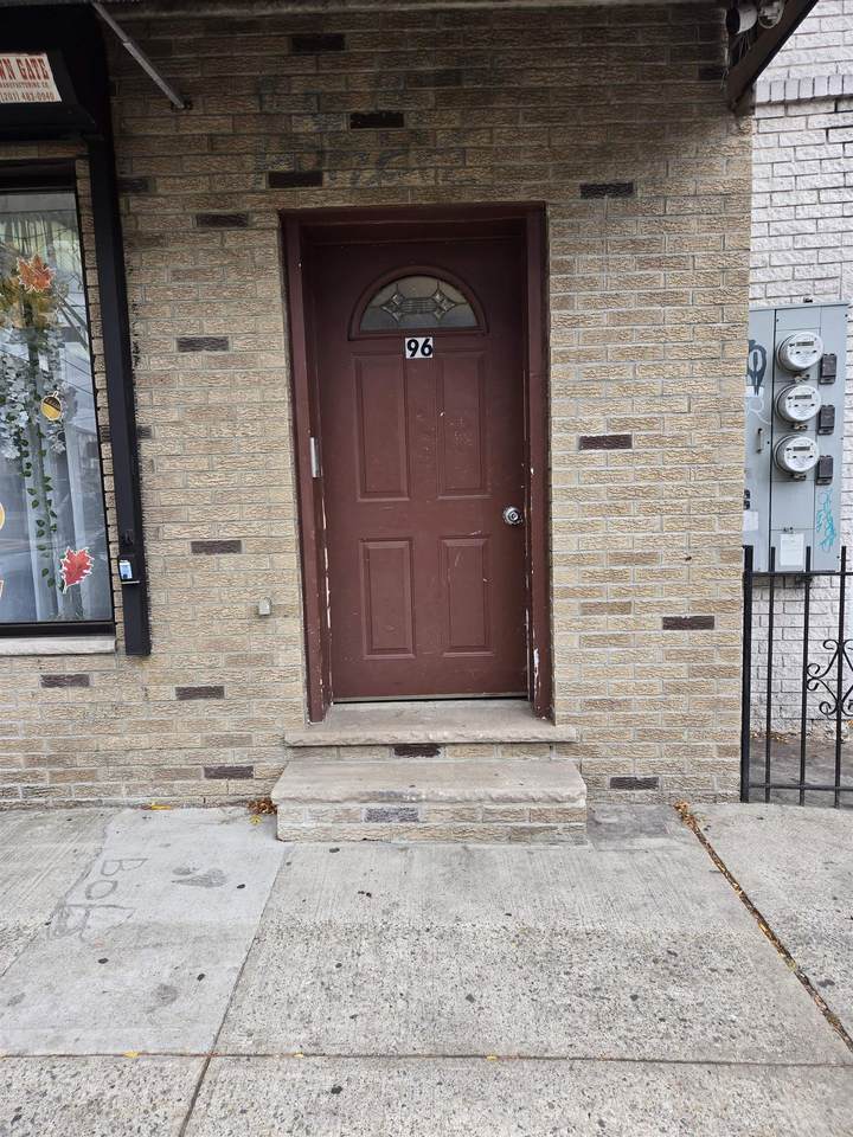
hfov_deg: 58.9
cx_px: 426
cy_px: 568
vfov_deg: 73.9
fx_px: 756
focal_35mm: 23
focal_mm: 5.4
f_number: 1.8
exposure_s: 1/240
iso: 25
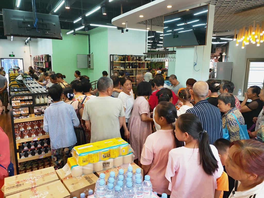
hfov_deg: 73.9
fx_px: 175
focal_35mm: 23
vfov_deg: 58.9
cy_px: 99
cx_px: 132
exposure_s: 1/50
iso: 233
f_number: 1.7
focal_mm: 3.97
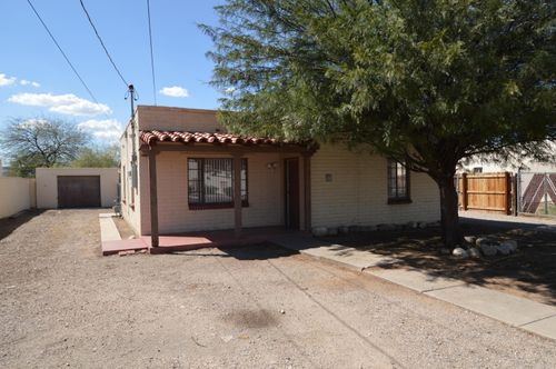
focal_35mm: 24
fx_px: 370
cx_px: 278
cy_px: 184
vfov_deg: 53.0
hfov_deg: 73.8
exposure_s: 1/200
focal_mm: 16
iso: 100
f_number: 8
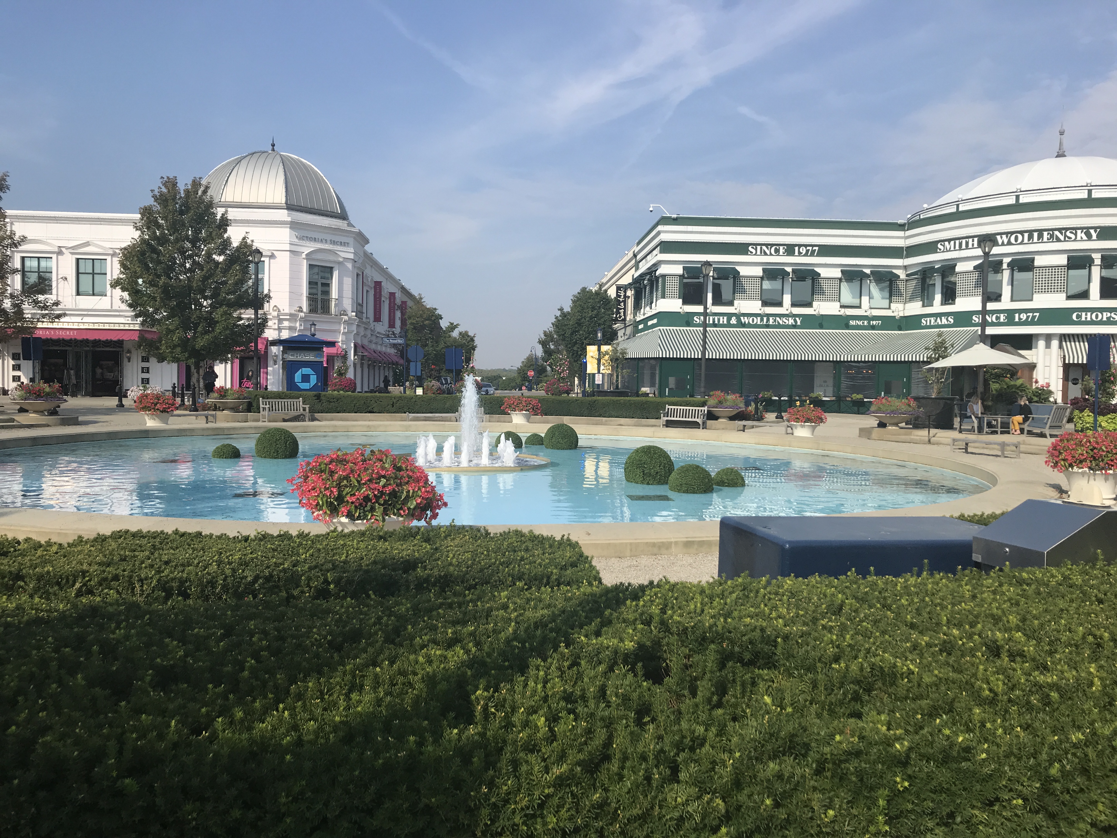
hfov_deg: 63.4
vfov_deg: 49.7
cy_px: 419
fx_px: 904
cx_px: 558
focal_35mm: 28
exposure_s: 1/2283
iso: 20
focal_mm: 3.99
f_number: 1.8
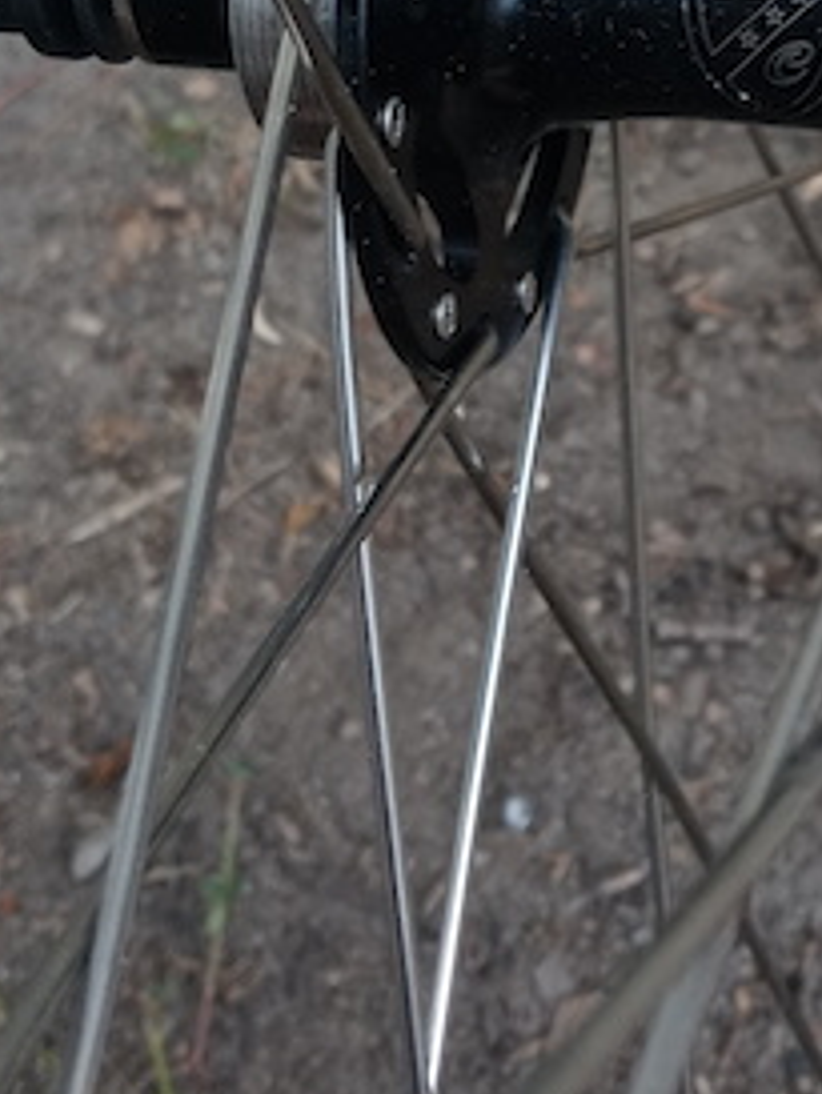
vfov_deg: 23.2
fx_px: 2594
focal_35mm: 82
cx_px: 758
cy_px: 88
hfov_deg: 17.7
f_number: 1.8
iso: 100
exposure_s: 1/120
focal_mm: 3.61
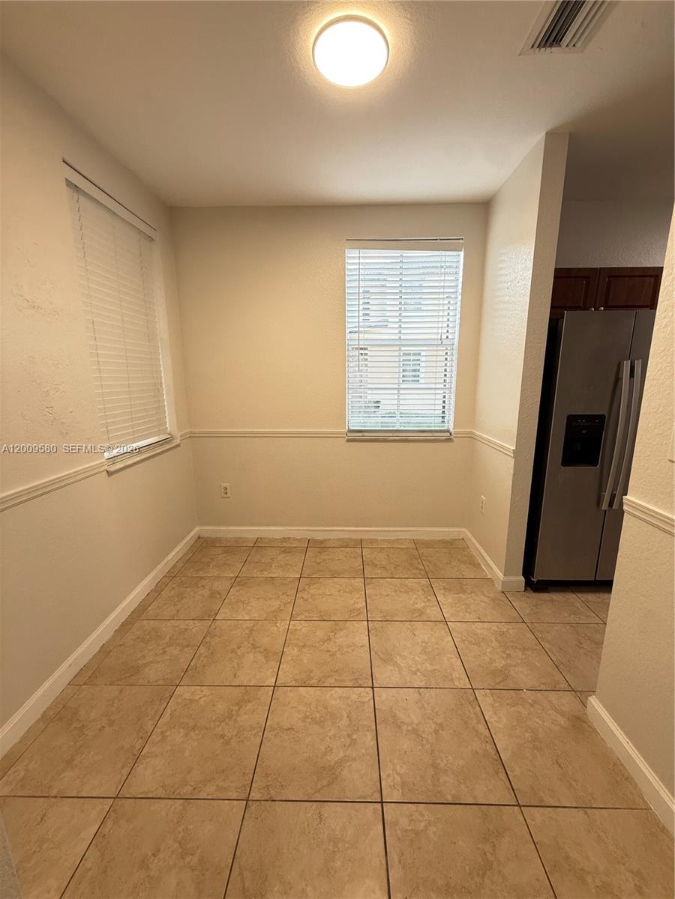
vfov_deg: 102.1
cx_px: 338
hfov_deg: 85.7
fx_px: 364
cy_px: 450
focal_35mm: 14
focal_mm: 2.22
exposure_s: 1/99
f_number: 2.2
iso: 200
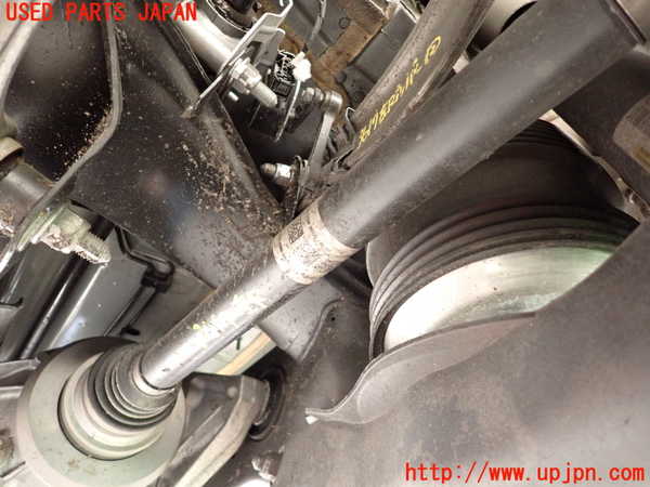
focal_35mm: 25
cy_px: 244
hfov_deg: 69.4
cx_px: 325
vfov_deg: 54.9
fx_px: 469
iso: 1000
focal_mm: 4.5
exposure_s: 1/125
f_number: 2
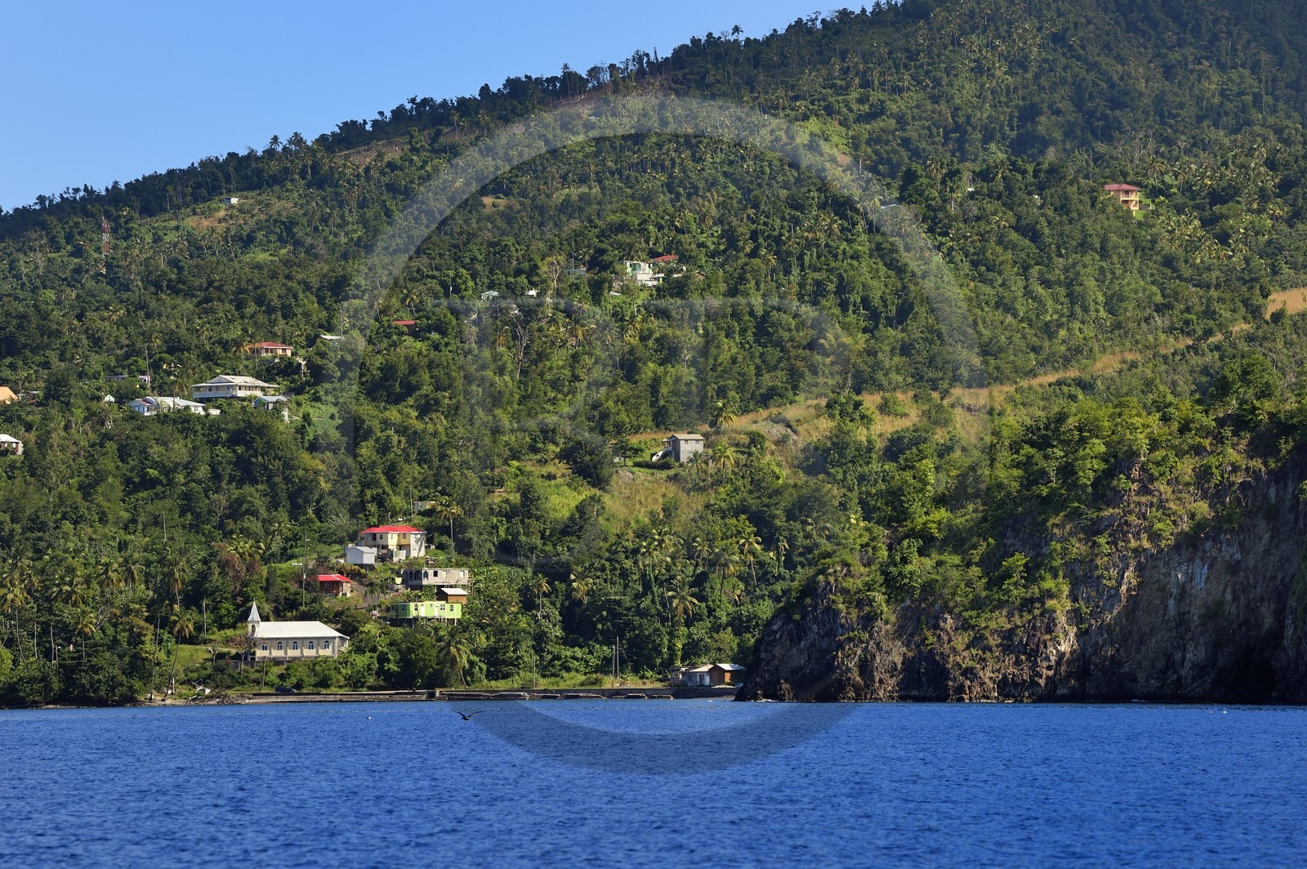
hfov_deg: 10.3
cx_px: 654
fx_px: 7255
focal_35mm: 200
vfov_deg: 6.9
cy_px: 434
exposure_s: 1/500
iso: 200
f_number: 9
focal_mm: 200
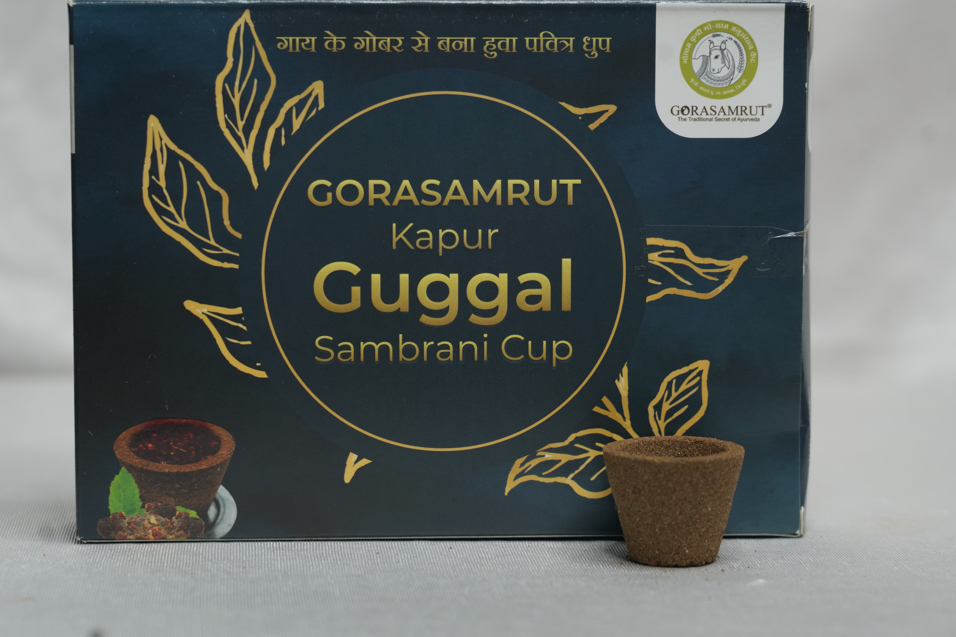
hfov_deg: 19.3
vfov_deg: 12.9
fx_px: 2815
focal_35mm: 106
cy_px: 290
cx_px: 471
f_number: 5.6
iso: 500
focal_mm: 92
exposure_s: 1/100
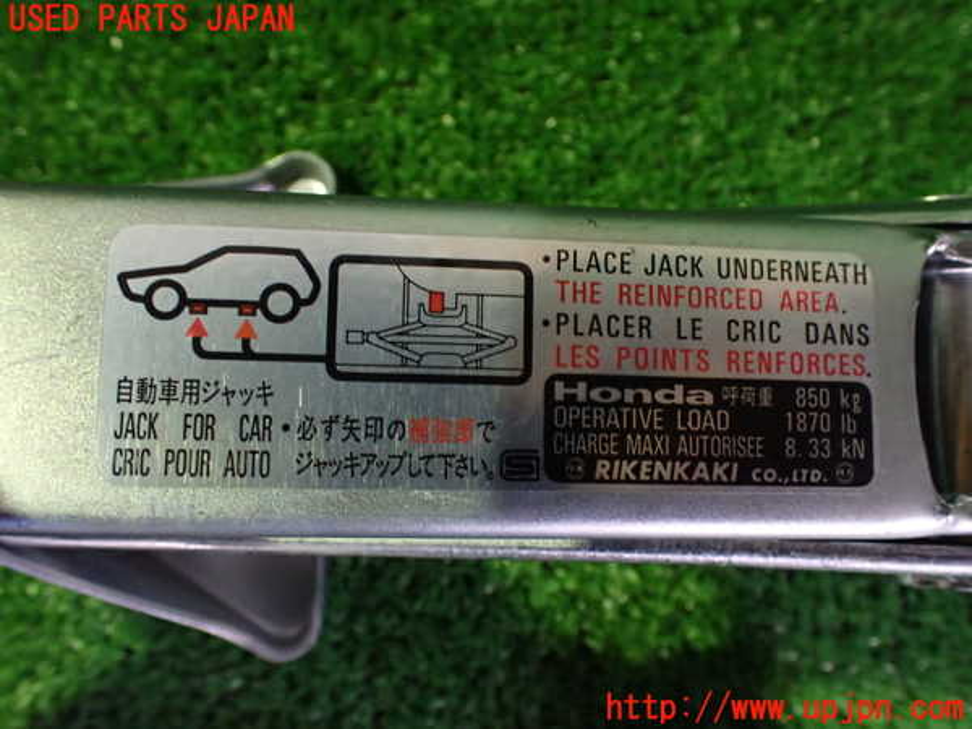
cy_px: 364
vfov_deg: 46.8
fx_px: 842
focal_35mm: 30
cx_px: 486
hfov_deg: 60.0
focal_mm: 5.4
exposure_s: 1/30
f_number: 2.3
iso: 1000
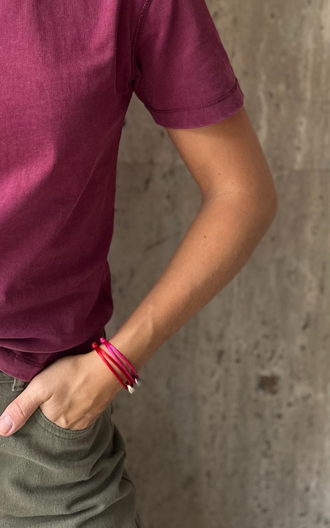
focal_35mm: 51
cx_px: -37
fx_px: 734
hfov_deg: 23.7
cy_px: 70
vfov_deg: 37.4
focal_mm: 6.86
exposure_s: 1/121
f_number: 1.78
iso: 125
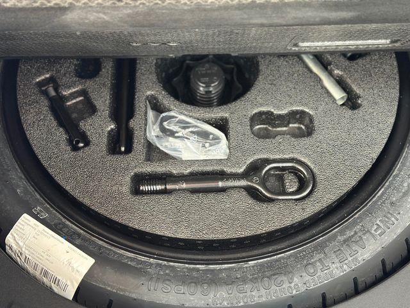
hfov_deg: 39.7
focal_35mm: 48
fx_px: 569
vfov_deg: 30.3
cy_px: 154
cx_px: 205
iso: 500
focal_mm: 6.86
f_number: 1.78
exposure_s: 1/40
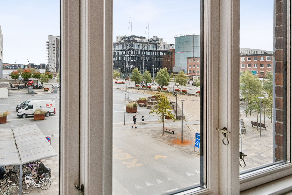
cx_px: 107
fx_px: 235
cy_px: 69
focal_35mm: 29
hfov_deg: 62.6
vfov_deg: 44.5
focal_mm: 22
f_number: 11
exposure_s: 1/50
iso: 800
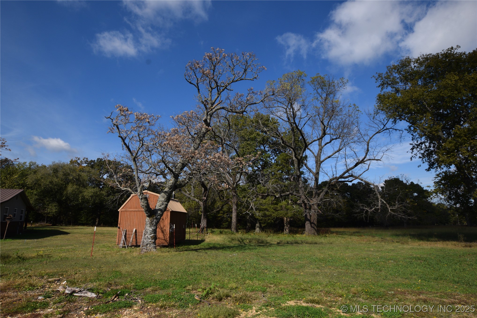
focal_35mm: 21
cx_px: 238
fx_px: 278
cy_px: 159
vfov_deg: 59.5
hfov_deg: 81.2
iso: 200
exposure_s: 1/400
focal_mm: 14
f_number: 10
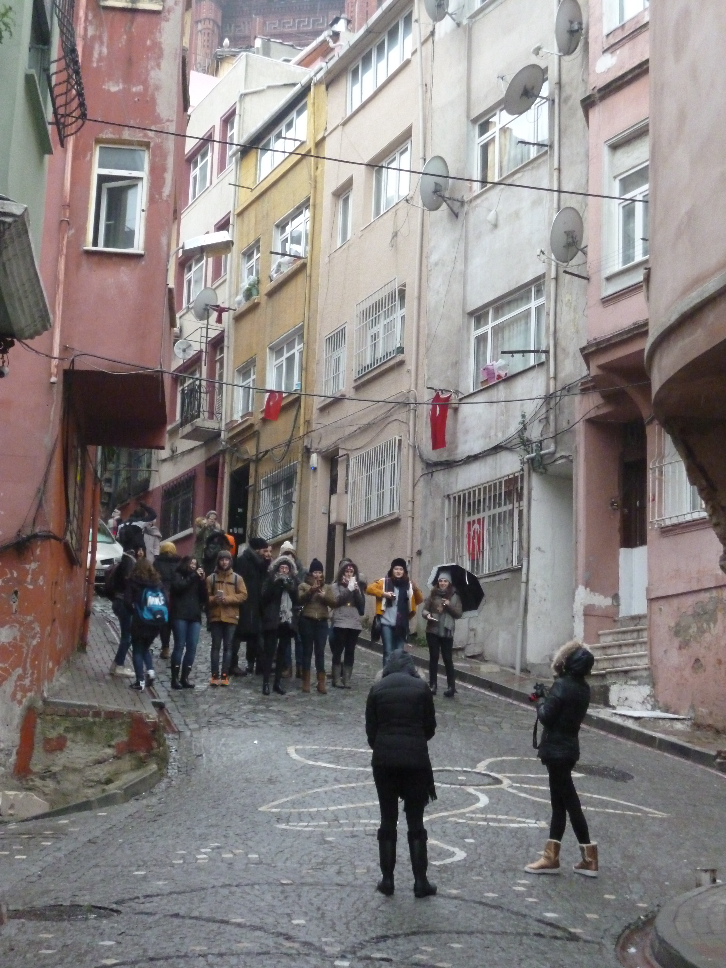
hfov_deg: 24.0
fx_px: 1706
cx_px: 363
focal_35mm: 61
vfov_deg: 31.7
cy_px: 484
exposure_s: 1/50
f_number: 4.1
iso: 800
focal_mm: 10.9
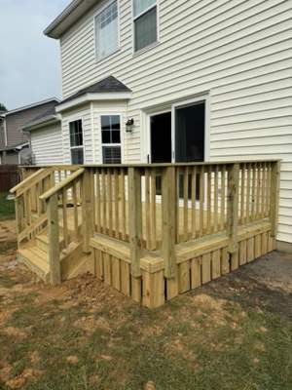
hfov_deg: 56.8
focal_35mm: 24
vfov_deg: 71.6
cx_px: 146
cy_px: 195
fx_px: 270
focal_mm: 6.76
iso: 80
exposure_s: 1/6173
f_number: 1.78
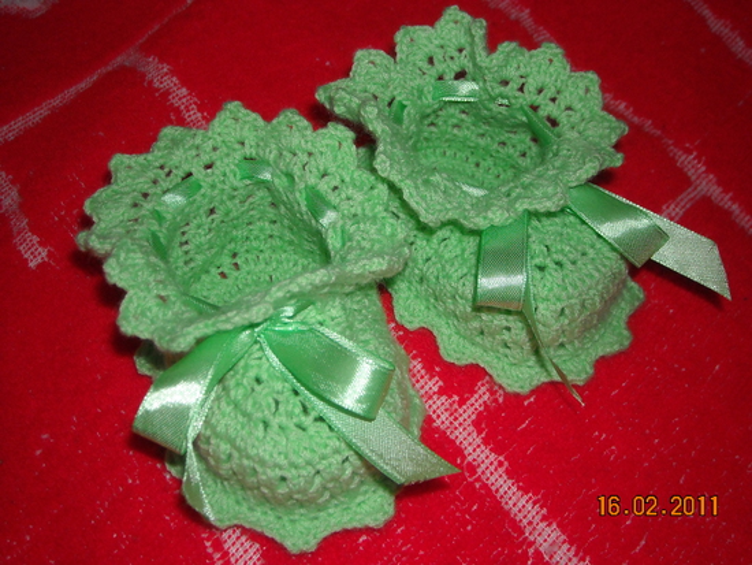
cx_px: 376
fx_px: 956
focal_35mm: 44
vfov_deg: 32.9
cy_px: 282
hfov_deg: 42.9
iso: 200
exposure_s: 1/60
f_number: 6.1
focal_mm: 7.1
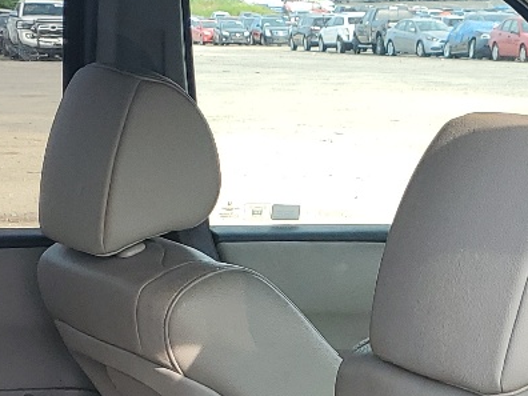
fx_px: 1602
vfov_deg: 12.8
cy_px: 711
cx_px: 429
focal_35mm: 105
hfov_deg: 18.5
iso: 50
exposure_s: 1/667
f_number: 1.5
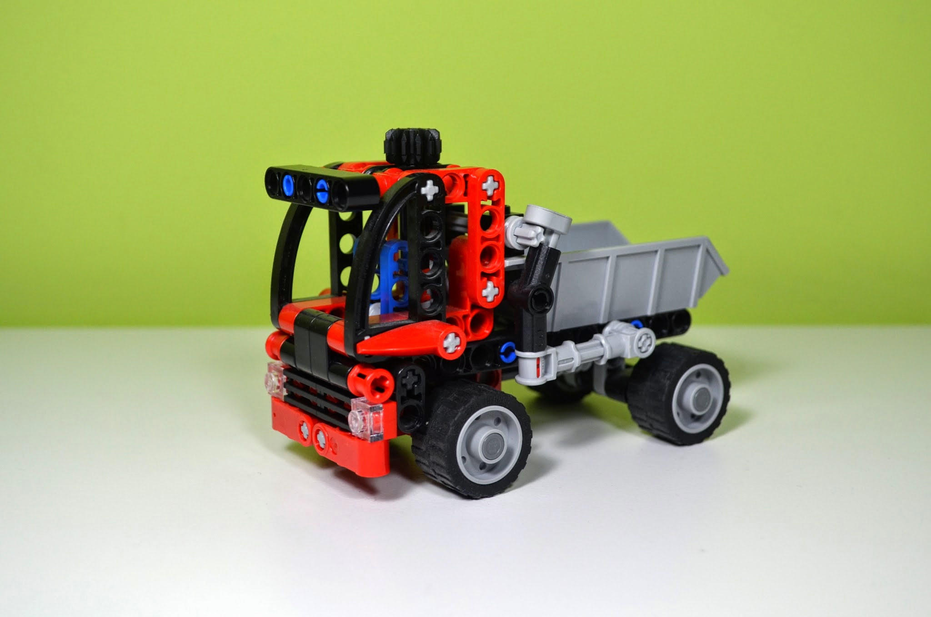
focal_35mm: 45
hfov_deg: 43.7
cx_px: 466
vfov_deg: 29.8
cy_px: 308
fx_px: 1162
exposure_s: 1/125
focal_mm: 30
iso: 400
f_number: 5.6
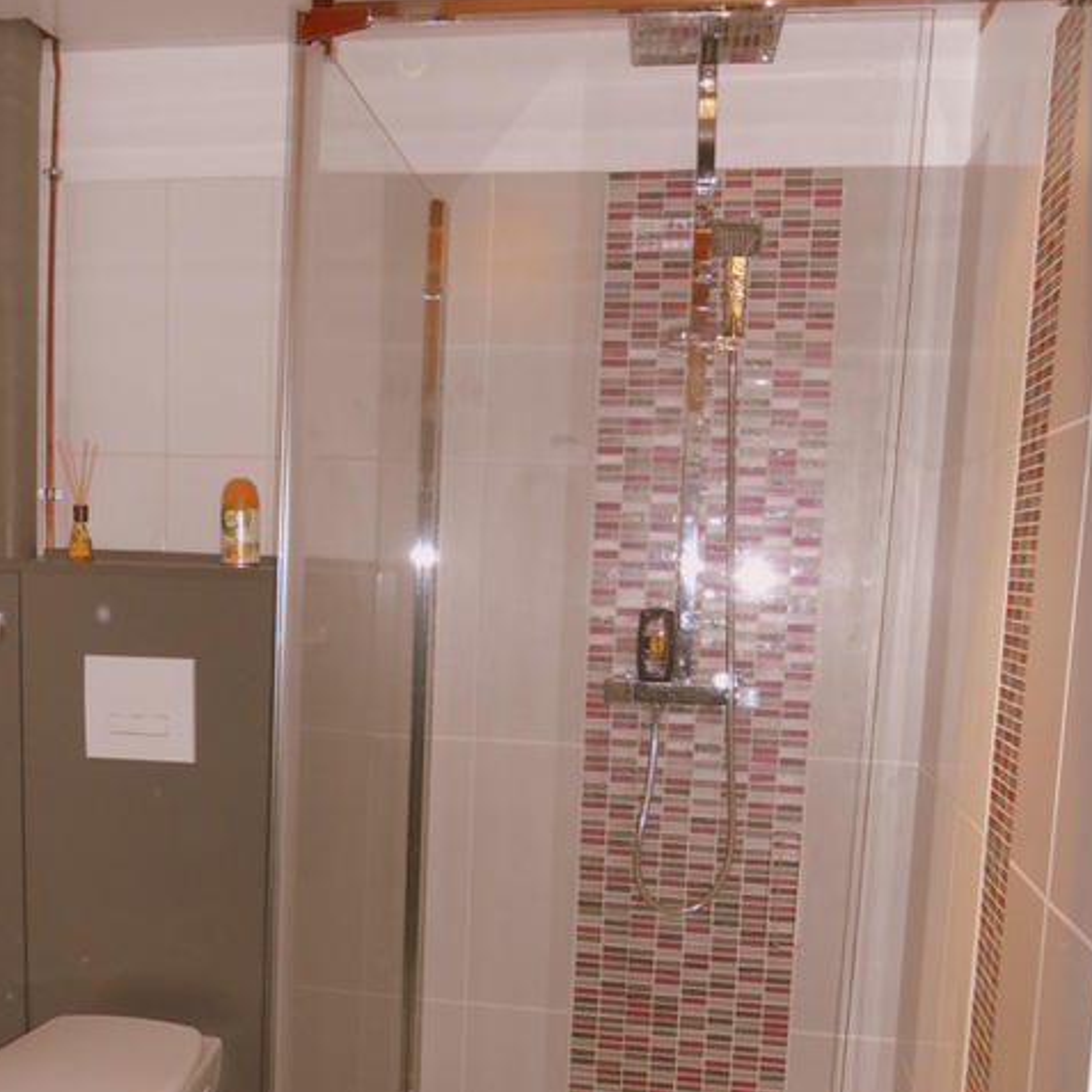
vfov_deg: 44.3
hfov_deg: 44.8
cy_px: 723
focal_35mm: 37
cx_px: 458
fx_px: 1321
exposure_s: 1/25
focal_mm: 4.6
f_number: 3.5
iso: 200
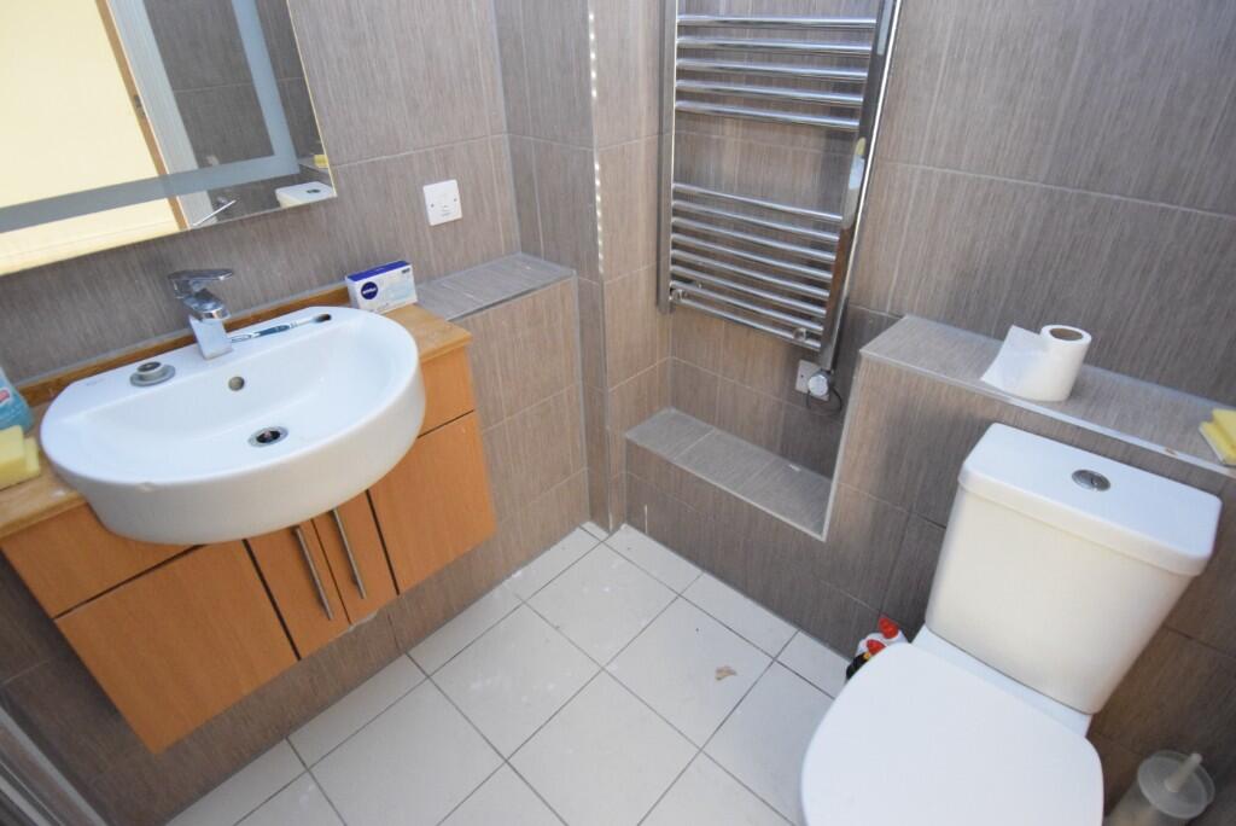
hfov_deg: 90.0
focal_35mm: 18
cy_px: 413
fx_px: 618
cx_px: 618
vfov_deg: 67.5
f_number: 4
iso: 6400
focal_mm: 12
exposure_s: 1/20
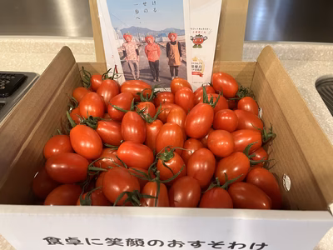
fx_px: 250
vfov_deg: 53.1
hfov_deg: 67.3
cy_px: 125
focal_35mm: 26
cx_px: 166
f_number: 1.6
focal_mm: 5.1
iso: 400
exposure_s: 1/50
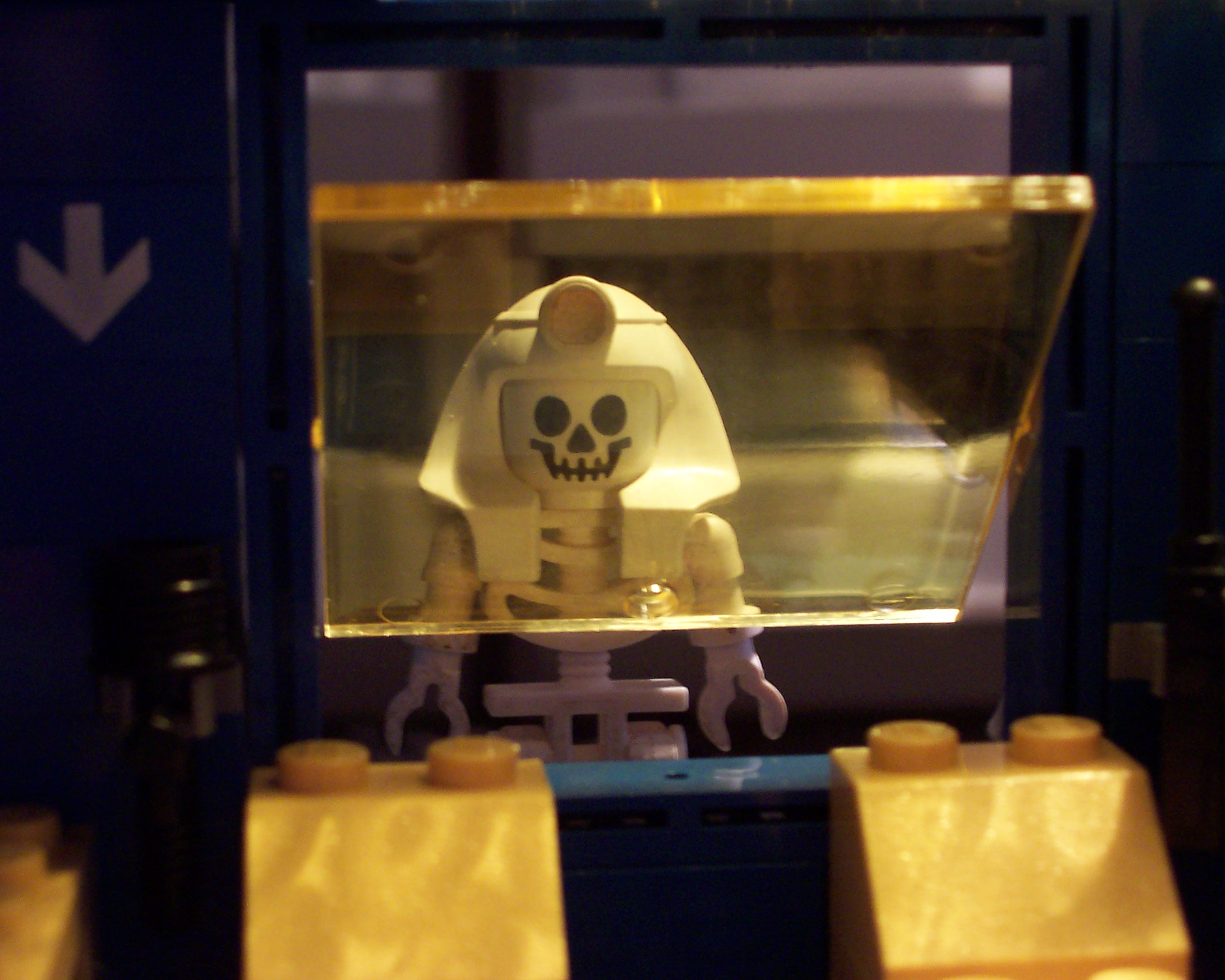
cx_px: 599
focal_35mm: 75
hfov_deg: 25.4
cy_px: 483
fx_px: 2719
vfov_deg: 20.4
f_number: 4
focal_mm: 10.8
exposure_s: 1/8
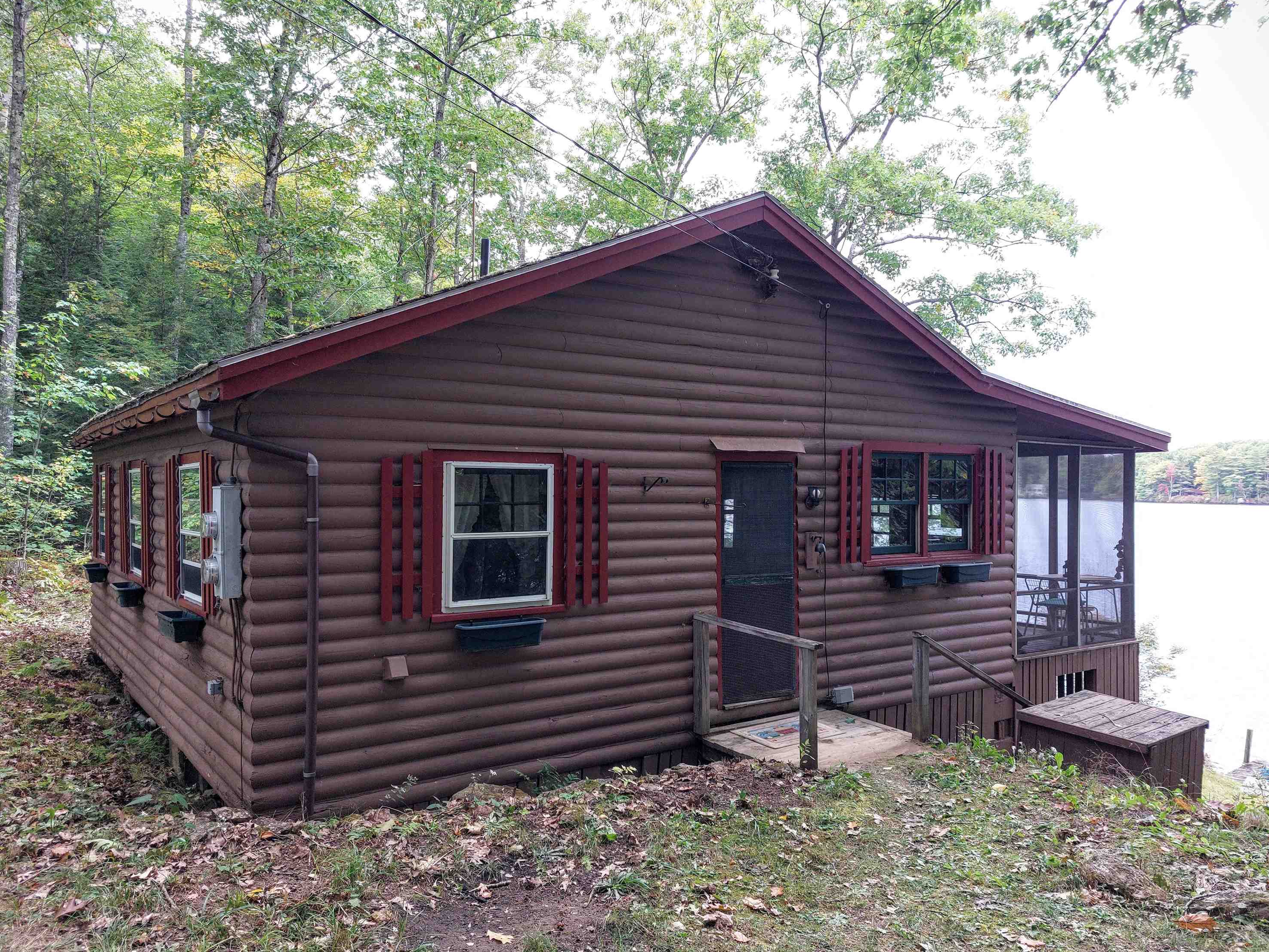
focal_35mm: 25
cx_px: 654
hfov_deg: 69.4
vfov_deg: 54.9
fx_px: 917
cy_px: 491
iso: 50
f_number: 1.8
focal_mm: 5.23
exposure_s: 1/100
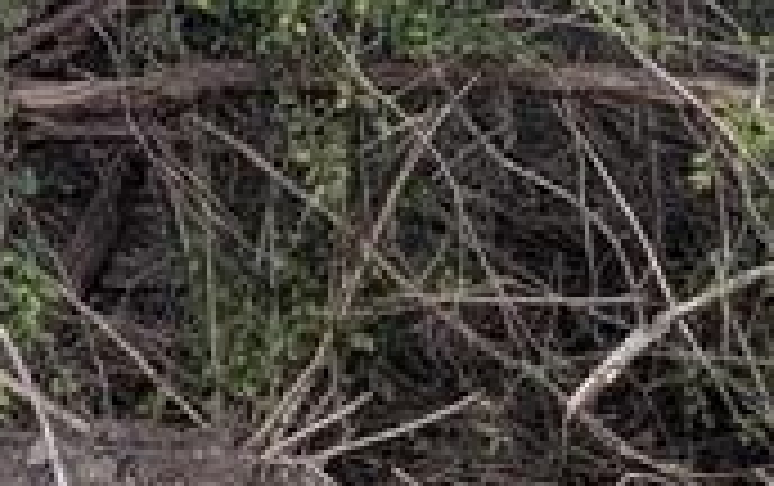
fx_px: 3189
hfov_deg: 12.2
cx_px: -783
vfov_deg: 7.7
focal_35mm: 151
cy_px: -904
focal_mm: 6.81
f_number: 1.85
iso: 244
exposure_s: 1/206
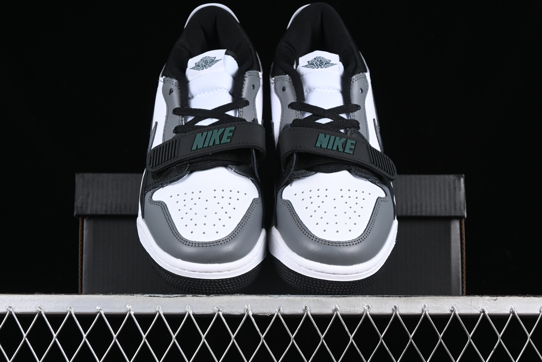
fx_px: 1129
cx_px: 271
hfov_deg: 27.0
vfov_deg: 18.2
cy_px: 181
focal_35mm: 75
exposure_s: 1/60
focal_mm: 50
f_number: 6.3
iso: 160
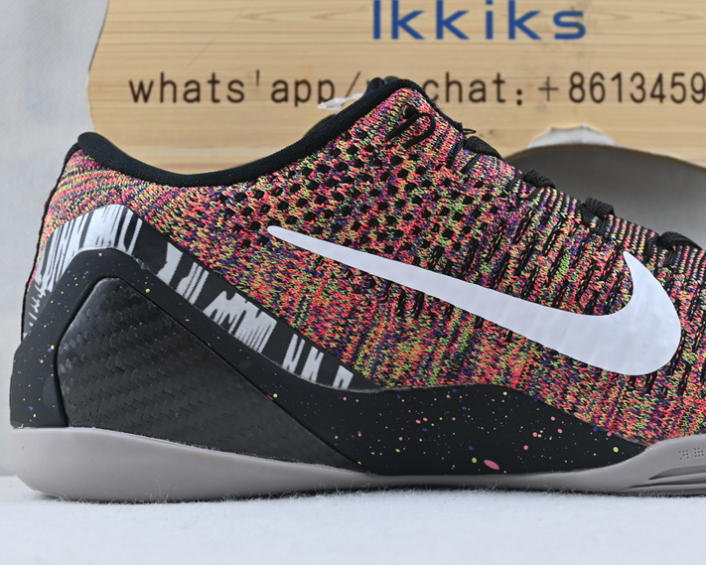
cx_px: 502
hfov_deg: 24.5
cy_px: 258
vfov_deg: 19.9
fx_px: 1613
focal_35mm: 77
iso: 100
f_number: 5
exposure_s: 1/40
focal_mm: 32.5
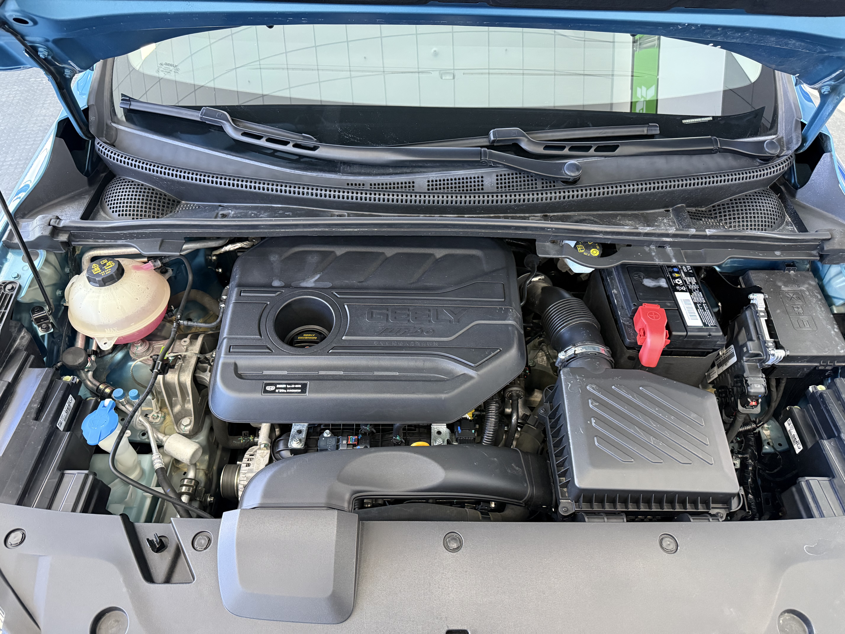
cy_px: 317
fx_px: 586
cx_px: 422
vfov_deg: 56.8
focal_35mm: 24
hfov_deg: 71.6
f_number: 1.78
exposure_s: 1/56
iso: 640
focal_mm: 6.76
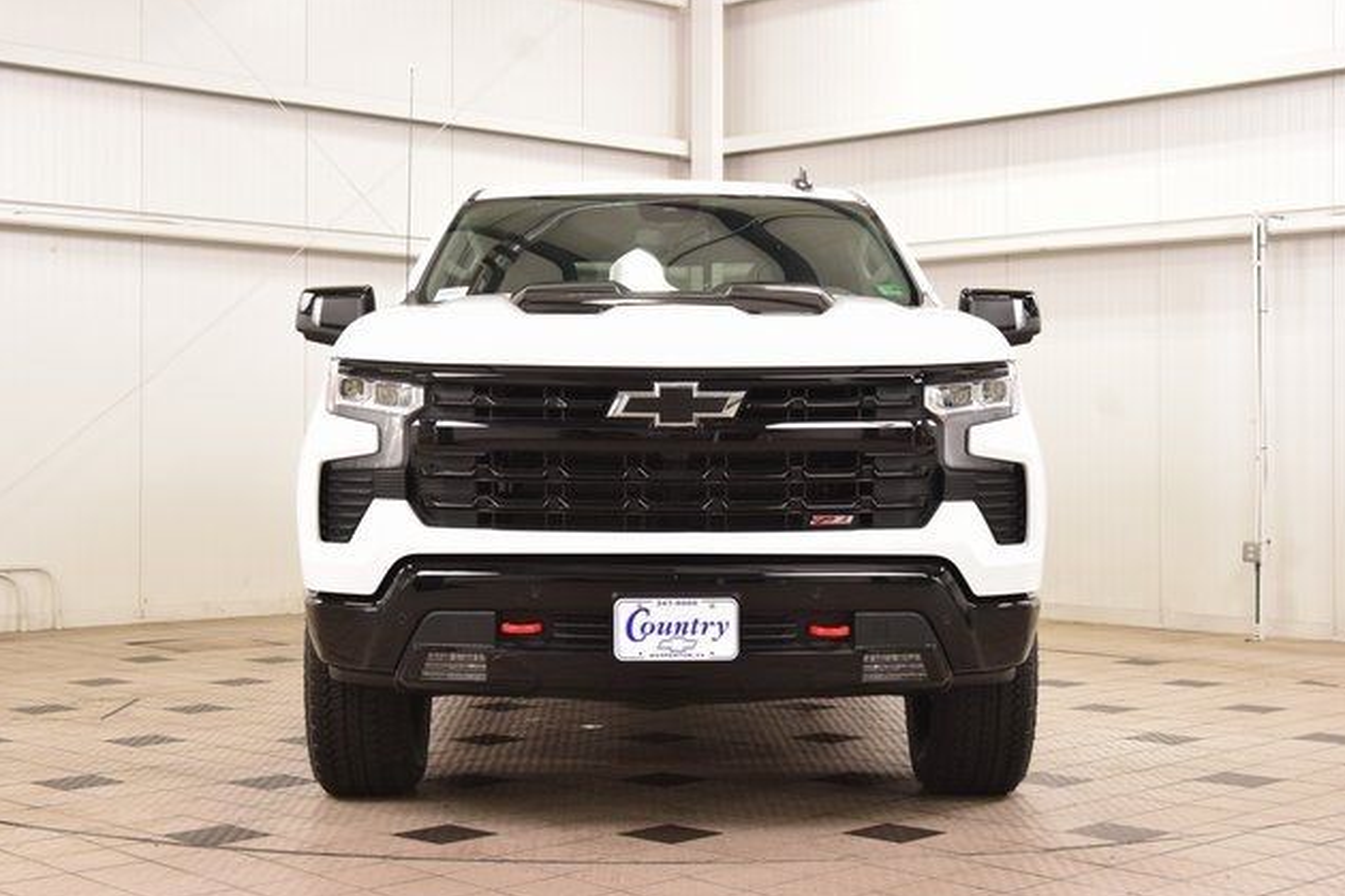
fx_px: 2054
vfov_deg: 24.6
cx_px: 680
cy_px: 450
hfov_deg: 36.3
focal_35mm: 55
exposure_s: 1/60
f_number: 7.1
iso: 1600
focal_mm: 36
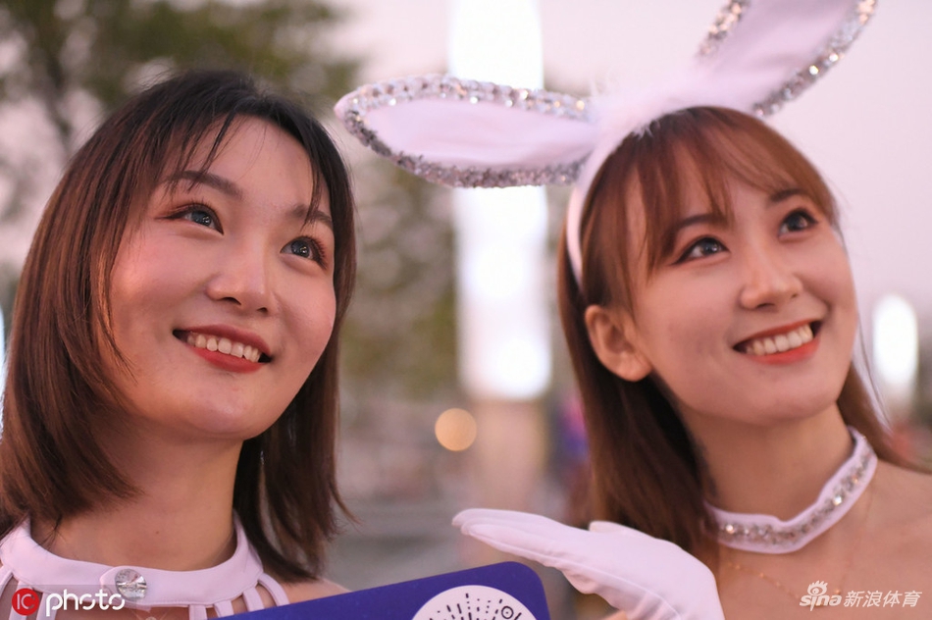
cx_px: 466
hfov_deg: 28.9
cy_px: 310
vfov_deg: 19.4
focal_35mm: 70
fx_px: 1811
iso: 6400
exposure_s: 1/60
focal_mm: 70
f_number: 2.8
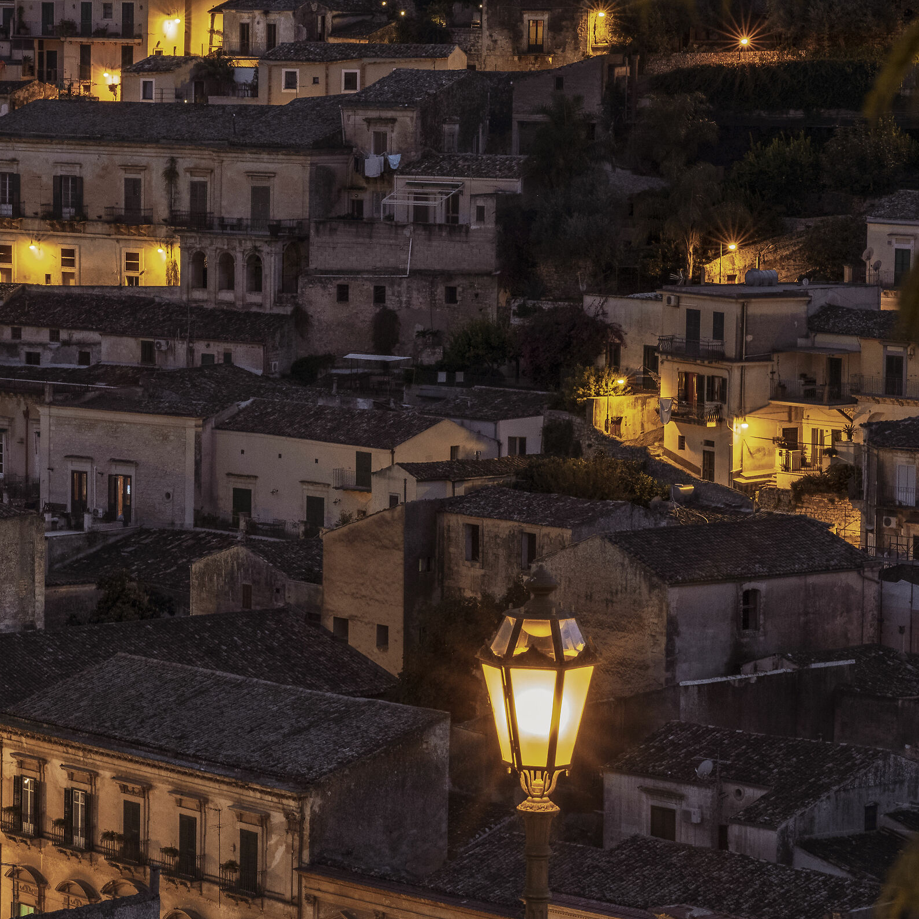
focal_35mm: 164
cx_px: 231
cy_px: 461
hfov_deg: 10.6
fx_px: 4926
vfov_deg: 10.7
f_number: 10
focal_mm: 85
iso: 1600
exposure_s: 1
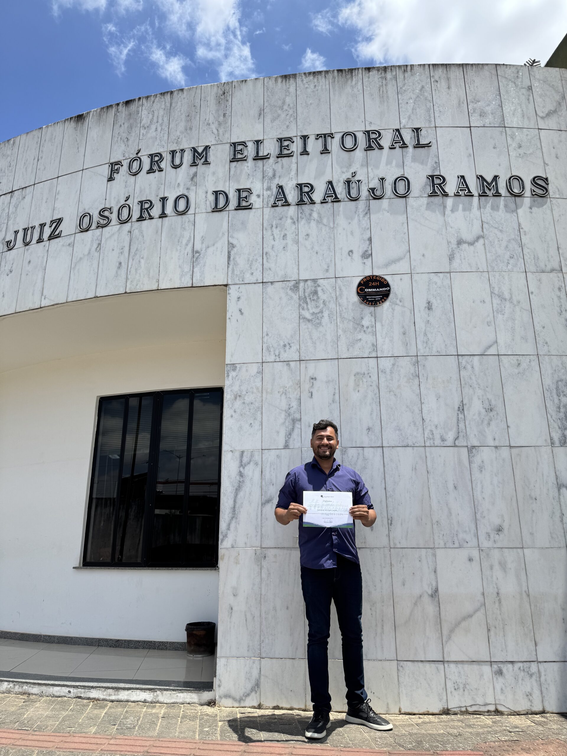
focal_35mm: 24
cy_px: 378
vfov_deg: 71.6
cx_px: 284
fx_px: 524
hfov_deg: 56.8
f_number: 1.78
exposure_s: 1/4310
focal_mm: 6.76
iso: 80
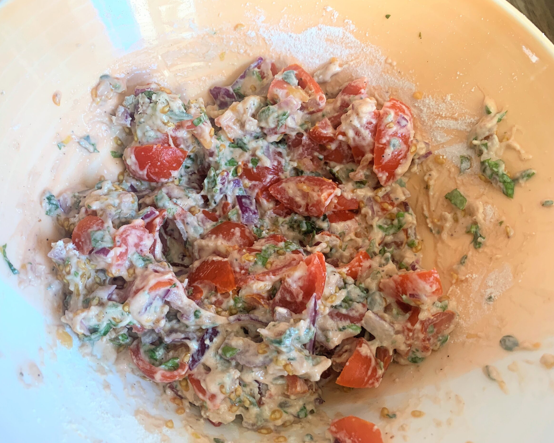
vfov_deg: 51.5
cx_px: 259
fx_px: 459
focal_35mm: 28
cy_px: 227
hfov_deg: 62.2
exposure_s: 1/64
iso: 100
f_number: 1.8
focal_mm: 4.25
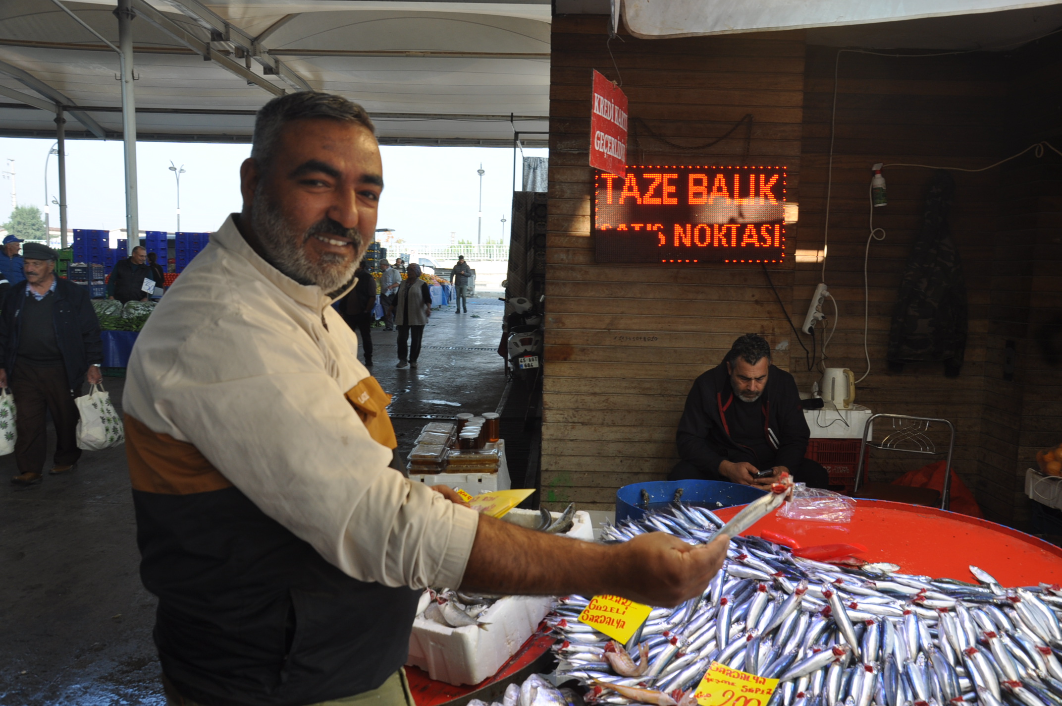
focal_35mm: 33
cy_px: 353
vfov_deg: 39.9
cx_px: 531
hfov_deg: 57.3
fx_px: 972
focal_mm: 22
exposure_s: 1/80
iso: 200
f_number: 9
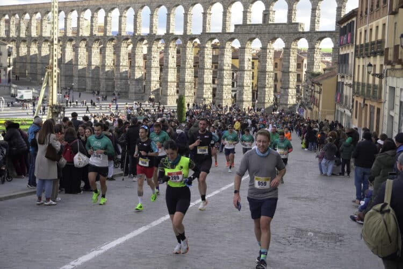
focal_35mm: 56
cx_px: 202
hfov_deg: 35.9
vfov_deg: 24.4
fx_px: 621
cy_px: 134
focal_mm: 37
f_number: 5.6
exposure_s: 1/640
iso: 500
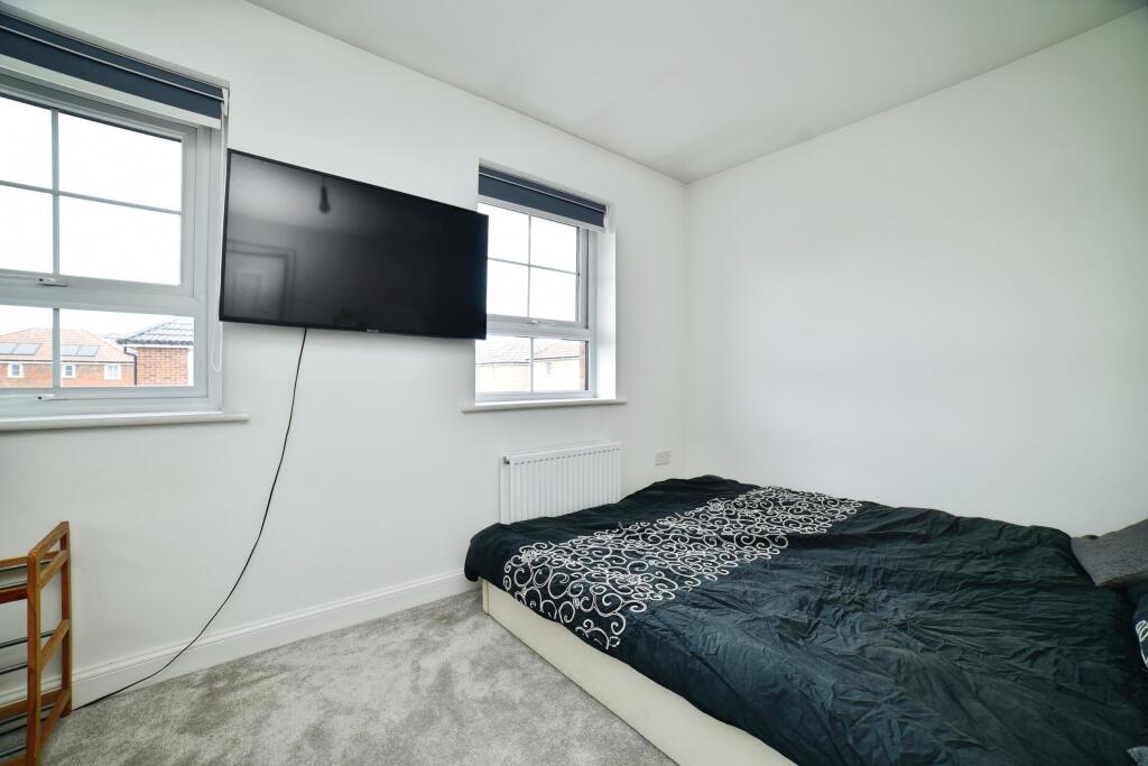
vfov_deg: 81.2
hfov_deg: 104.2
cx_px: 574
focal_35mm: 14
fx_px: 446
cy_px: 383
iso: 125
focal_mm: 14
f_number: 8
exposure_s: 1/13
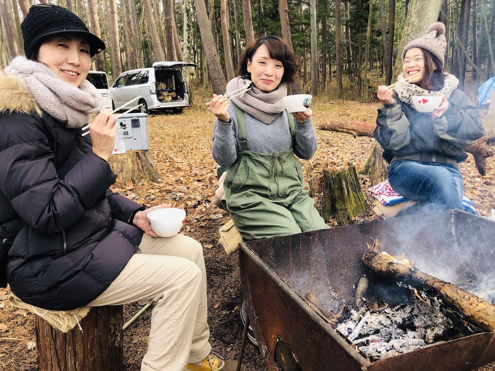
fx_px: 400
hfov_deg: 63.4
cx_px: 248
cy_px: 186
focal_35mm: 28
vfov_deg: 49.7
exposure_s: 1/120
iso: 32
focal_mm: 3.99
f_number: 1.8
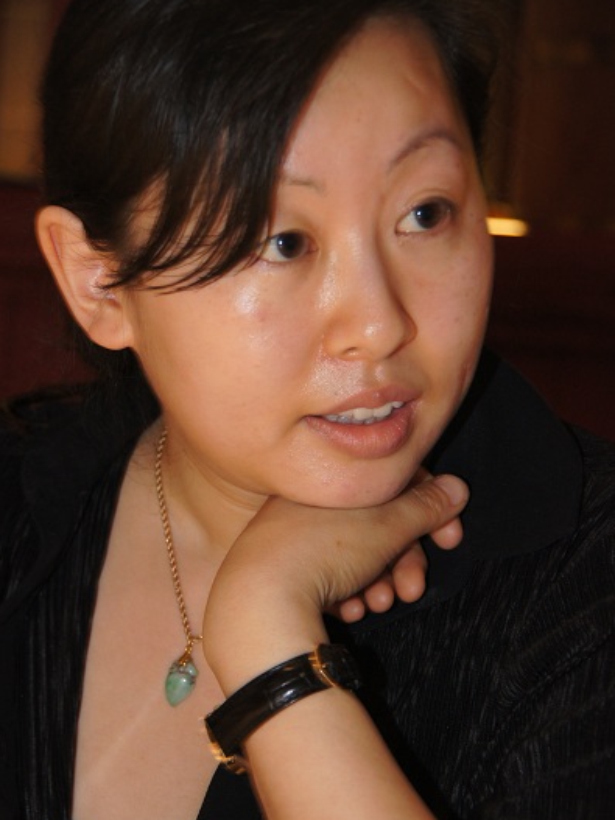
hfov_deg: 9.0
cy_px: 454
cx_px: 308
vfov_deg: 12.1
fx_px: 3886
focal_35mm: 164
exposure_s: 1/13
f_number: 5.6
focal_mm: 100
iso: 800
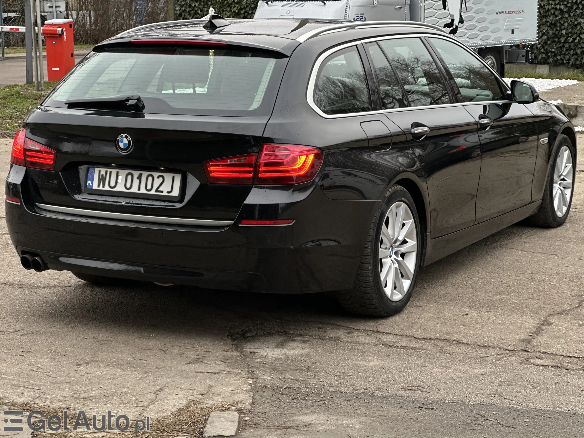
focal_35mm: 77
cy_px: 219
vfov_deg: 19.1
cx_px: 292
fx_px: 1299
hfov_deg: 25.3
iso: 125
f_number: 2.8
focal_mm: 9
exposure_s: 1/121
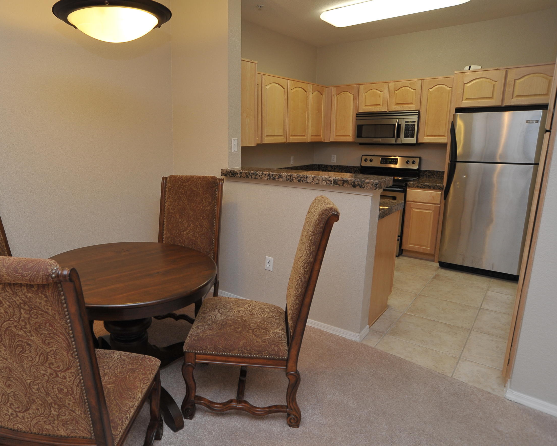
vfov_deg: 60.9
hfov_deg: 71.1
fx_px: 379
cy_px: 214
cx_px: 201
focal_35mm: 23
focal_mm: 18
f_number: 7.1
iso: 640
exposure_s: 1/25
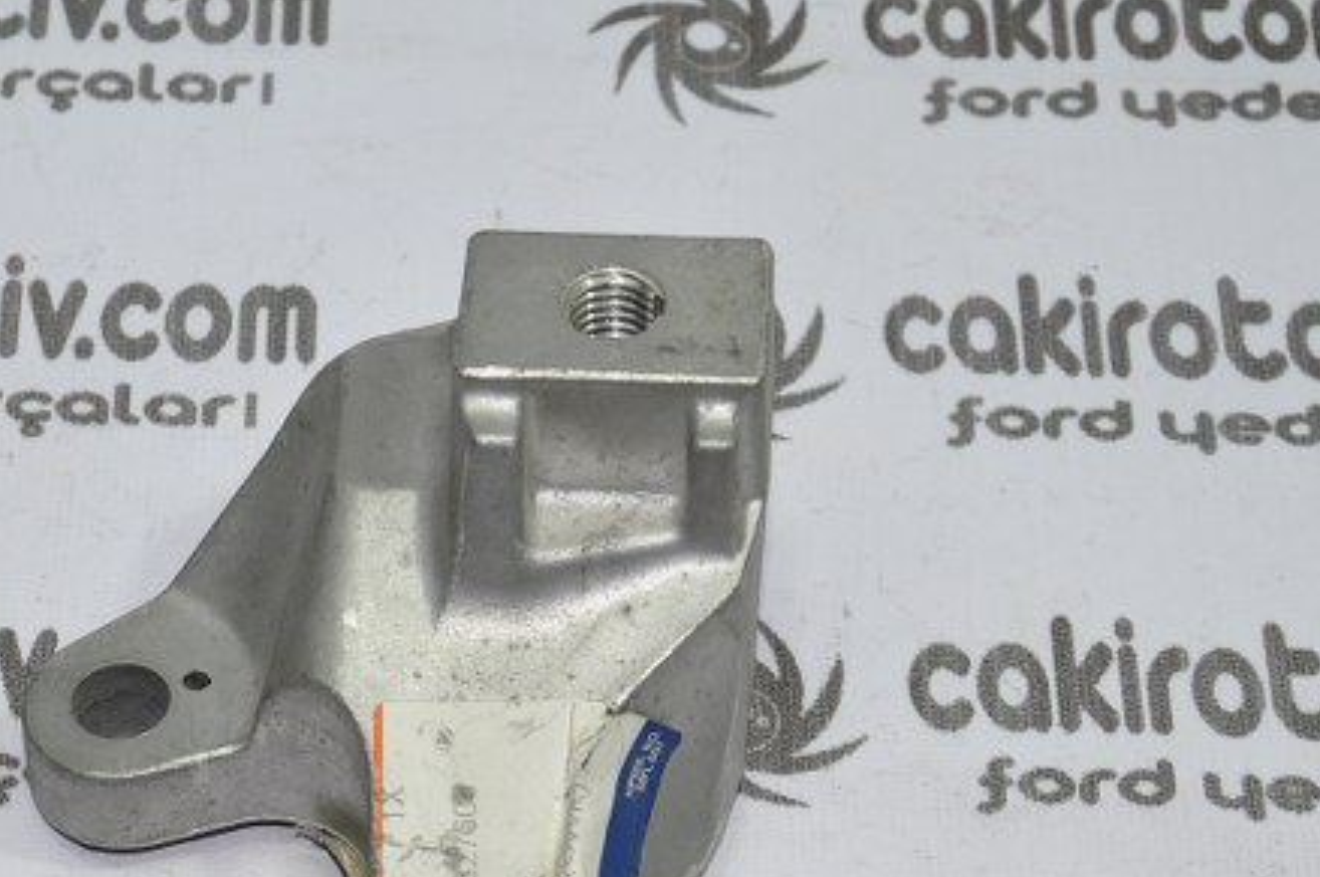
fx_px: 4285
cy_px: 702
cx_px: 509
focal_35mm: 117
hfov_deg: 17.5
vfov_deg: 11.6
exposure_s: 1/50
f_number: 5.6
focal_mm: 38
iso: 200
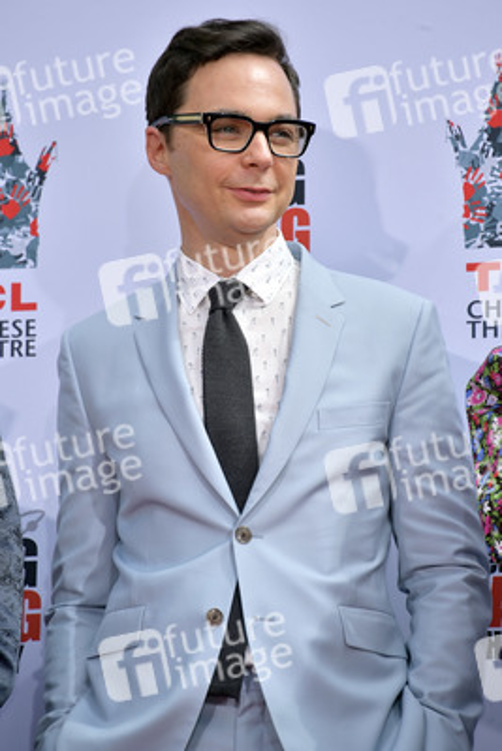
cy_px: 376
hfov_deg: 4.6
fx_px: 6269
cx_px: 251
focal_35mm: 300
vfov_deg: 6.9
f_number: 5.6
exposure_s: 1/250
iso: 125
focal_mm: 300
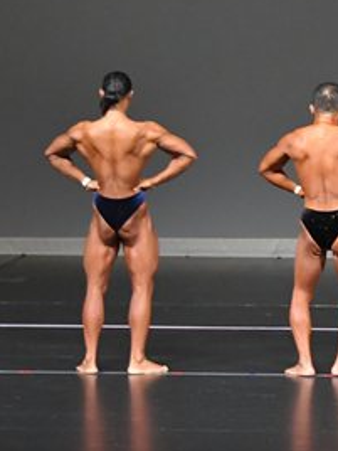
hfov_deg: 3.9
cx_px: 594
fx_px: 4882
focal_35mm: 375
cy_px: 114
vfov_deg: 5.3
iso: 5000
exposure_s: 1/400
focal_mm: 90
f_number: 5.6
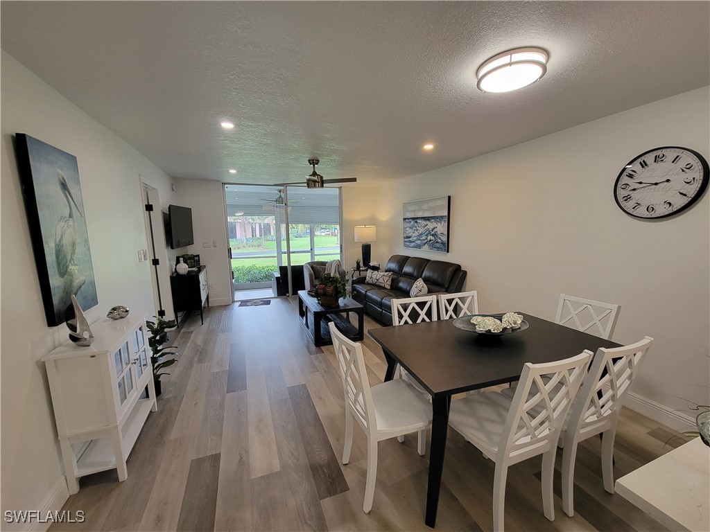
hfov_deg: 106.2
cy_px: 266
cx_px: 355
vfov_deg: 89.9
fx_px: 267
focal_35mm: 13
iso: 160
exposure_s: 1/60
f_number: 2.2
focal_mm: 2.2
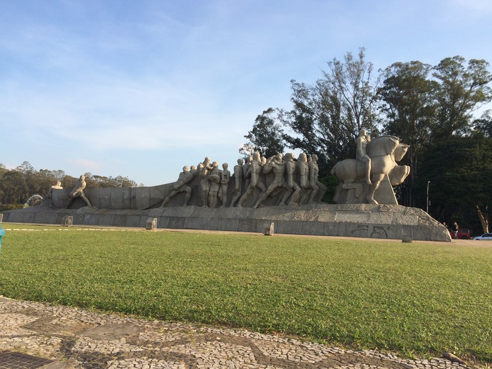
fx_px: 412
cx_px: 246
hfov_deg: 61.7
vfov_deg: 48.2
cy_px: 184
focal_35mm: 29
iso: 32
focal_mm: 4.15
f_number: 2.2
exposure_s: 1/1053
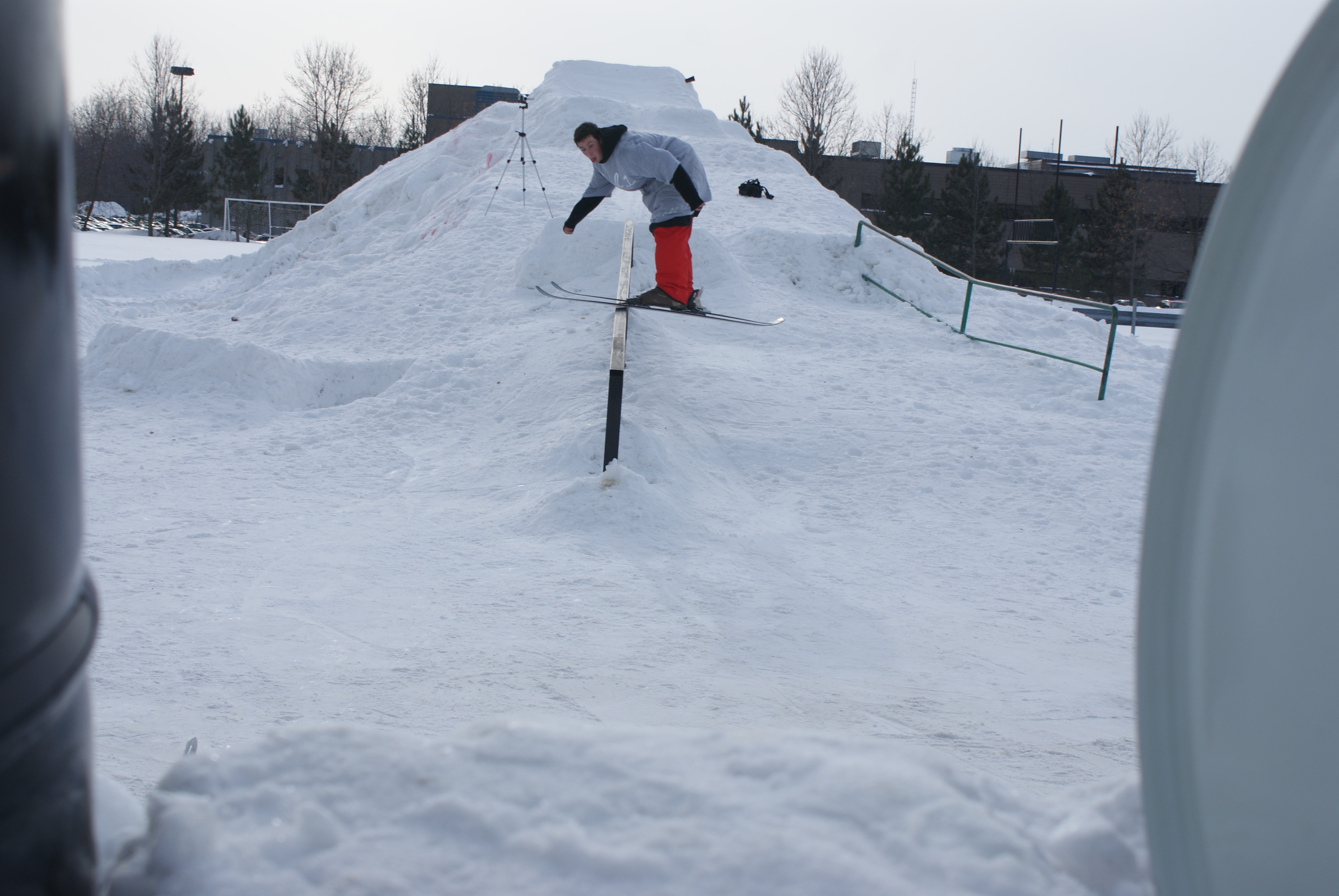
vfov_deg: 25.8
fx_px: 1955
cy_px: 448
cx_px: 670
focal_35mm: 52
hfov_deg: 37.8
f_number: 9
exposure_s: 1/320
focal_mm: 35
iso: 100
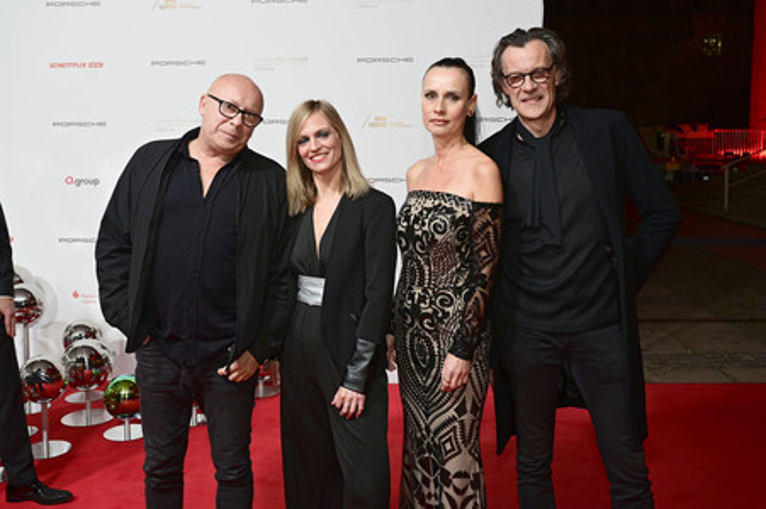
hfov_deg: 60.3
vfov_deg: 42.3
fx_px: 659
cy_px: 254
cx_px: 383
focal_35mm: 31
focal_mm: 31
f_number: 5
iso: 1600
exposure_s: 1/200
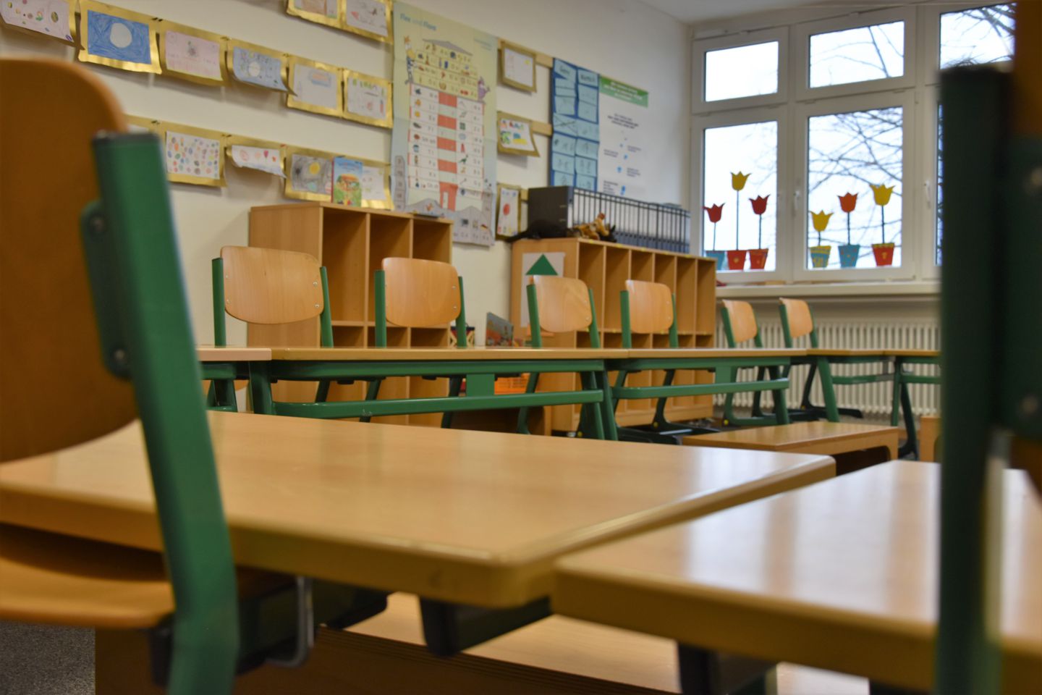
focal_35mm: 38
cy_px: 348
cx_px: 521
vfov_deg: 35.5
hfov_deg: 51.3
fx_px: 1085
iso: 400
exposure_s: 1/100
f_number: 4.5
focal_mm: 25
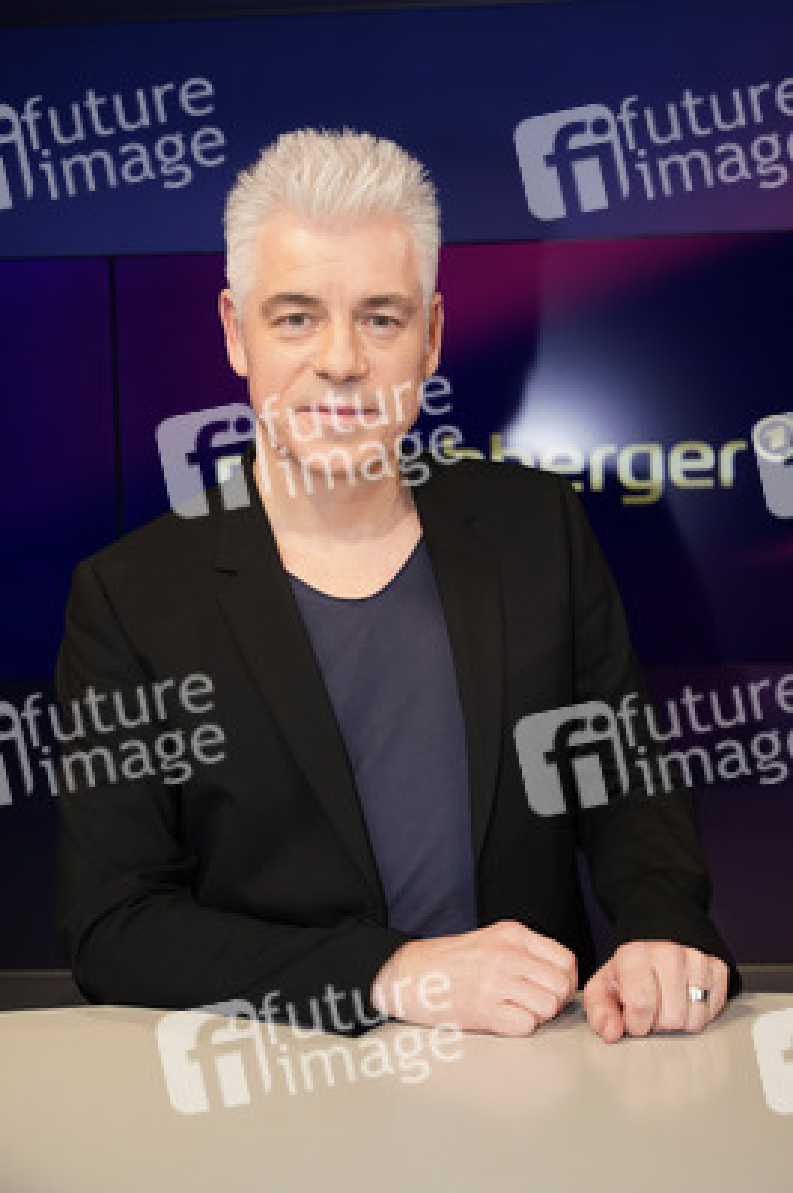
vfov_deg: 38.9
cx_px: 396
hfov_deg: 26.4
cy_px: 596
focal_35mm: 51
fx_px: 1688
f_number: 5.6
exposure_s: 1/125
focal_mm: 51
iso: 2000
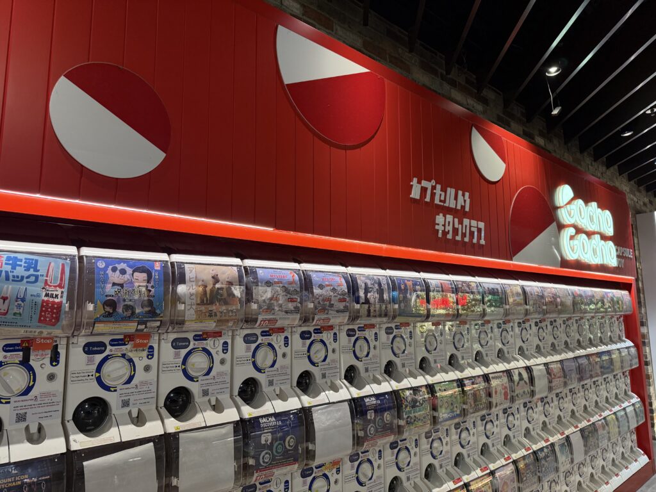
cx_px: 328
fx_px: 455
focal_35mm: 24
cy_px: 246
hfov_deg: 71.6
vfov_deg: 56.8
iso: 200
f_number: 1.78
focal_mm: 6.76
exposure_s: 1/61
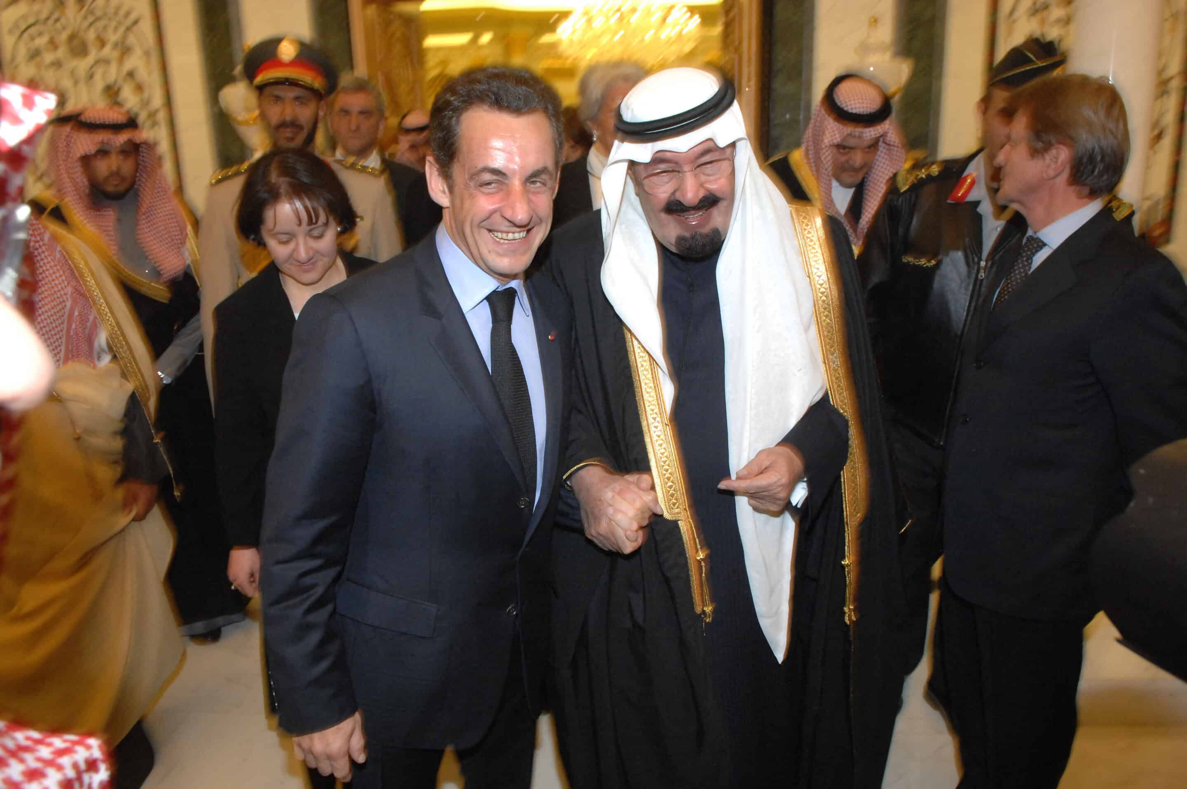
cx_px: 594
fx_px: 840
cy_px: 394
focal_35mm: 26
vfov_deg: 50.3
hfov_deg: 70.5
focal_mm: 17
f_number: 6.7
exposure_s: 1/60
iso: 800
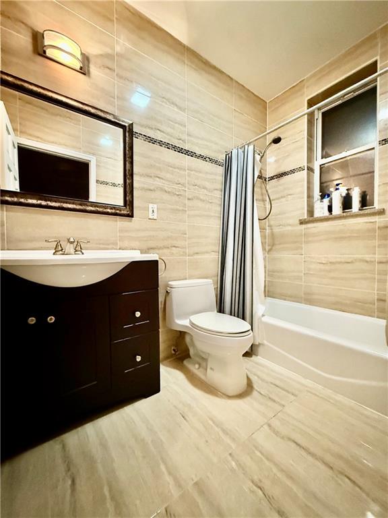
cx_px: 194
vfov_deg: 102.1
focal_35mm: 14
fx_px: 209
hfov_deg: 85.7
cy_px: 259
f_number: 2.2
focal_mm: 2.22
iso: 1000
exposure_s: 1/40
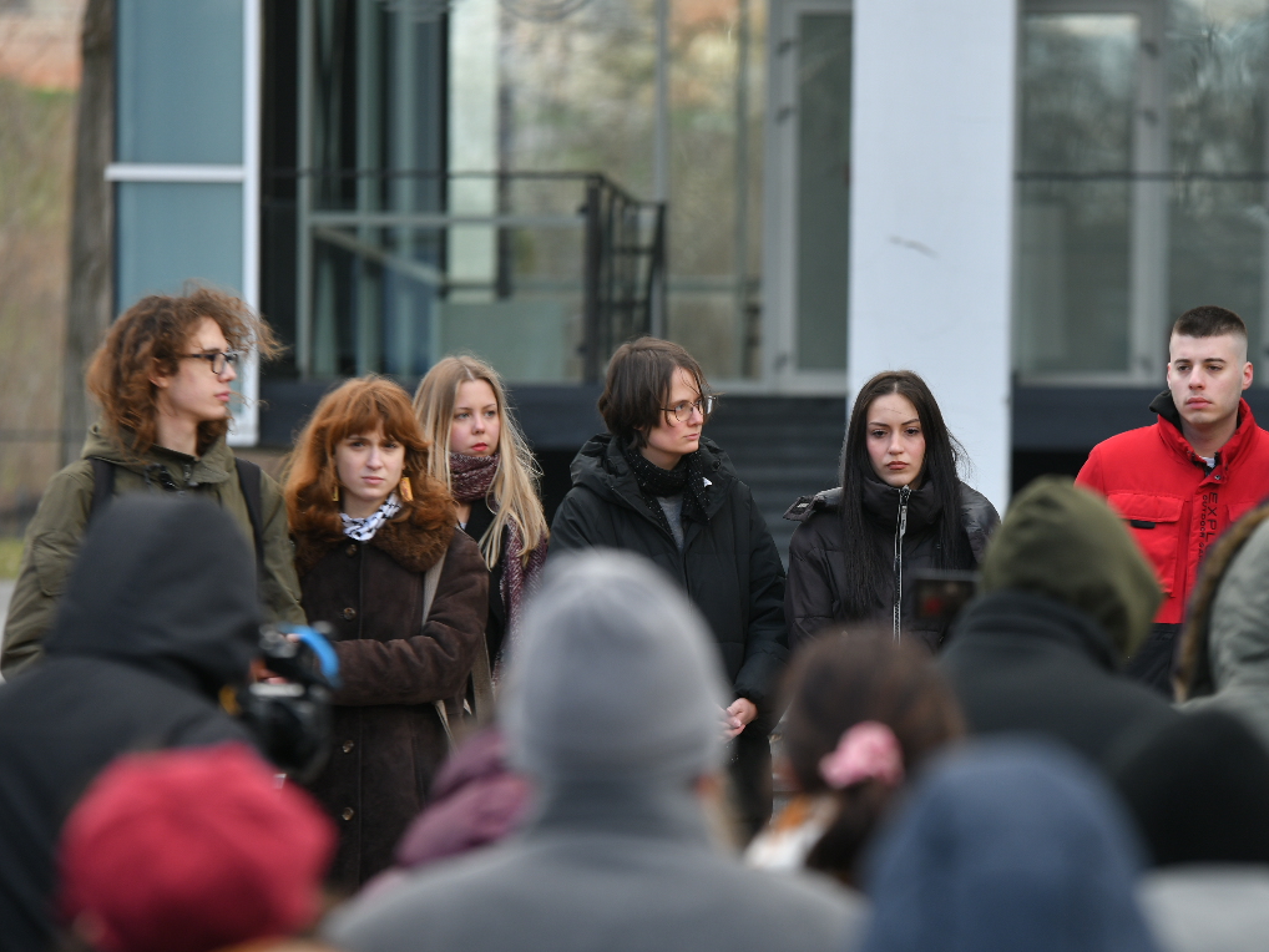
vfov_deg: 5.3
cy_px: 555
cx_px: 807
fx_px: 10377
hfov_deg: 7.0
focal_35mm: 283
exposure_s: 1/500
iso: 200
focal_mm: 185
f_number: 4
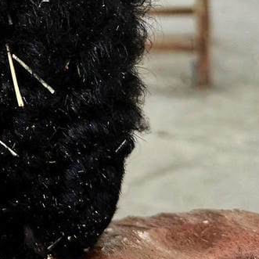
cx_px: -88
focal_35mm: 77
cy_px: -32
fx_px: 652
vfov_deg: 21.2
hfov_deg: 20.3
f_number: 1.78
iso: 64
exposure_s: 1/176
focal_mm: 6.86
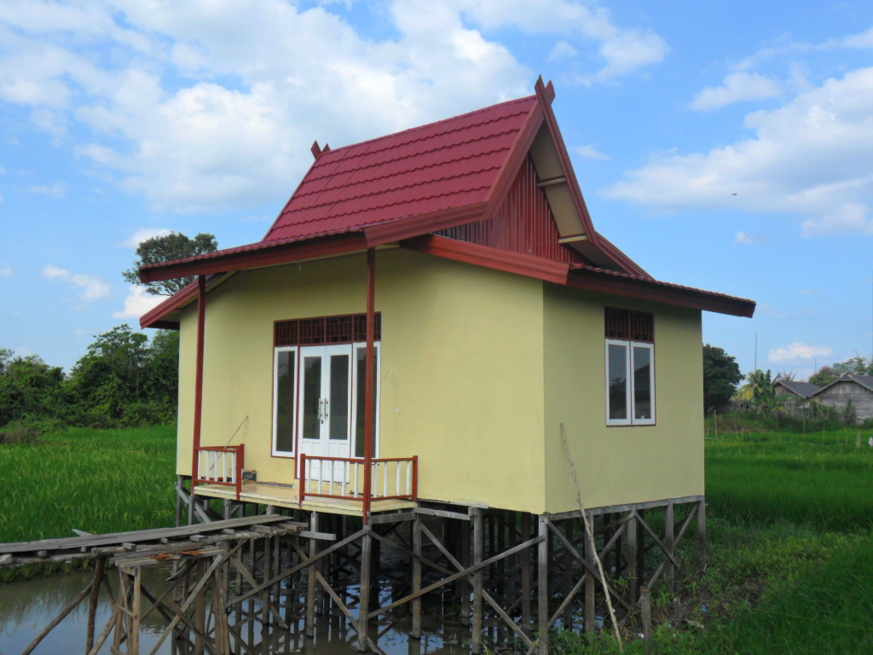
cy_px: 328
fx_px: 933
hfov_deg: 50.1
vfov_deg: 38.7
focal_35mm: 37
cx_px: 436
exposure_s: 1/750
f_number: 4
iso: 100
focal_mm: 6.6
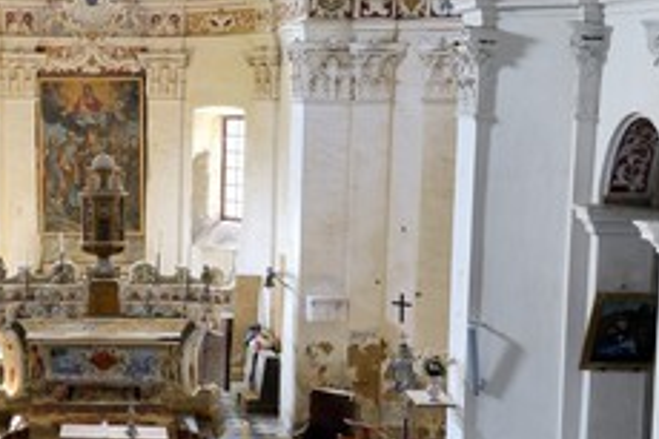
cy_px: 250
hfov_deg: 27.0
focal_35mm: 73
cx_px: 103
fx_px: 1335
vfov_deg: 18.6
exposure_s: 1/15
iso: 400
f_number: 5.6
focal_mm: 40
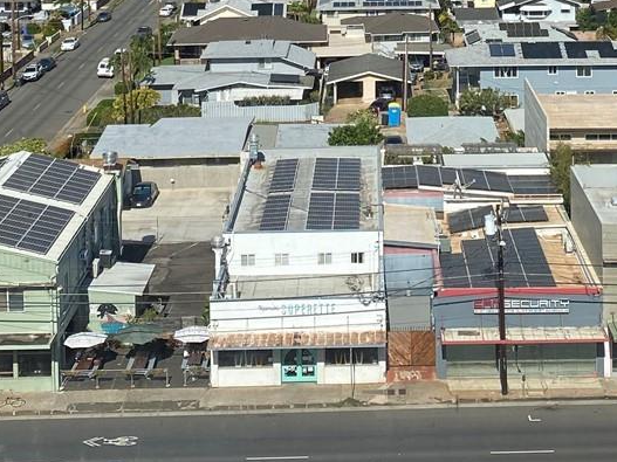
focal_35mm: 79
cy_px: -106
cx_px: 369
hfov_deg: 24.7
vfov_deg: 17.7
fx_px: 1408
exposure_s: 1/4608
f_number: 1.8
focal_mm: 4.25
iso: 32
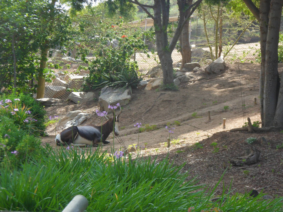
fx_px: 1063
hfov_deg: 15.2
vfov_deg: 11.4
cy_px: 106
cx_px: 142
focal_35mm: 130
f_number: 5.4
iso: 80
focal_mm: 22.5
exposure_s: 1/125
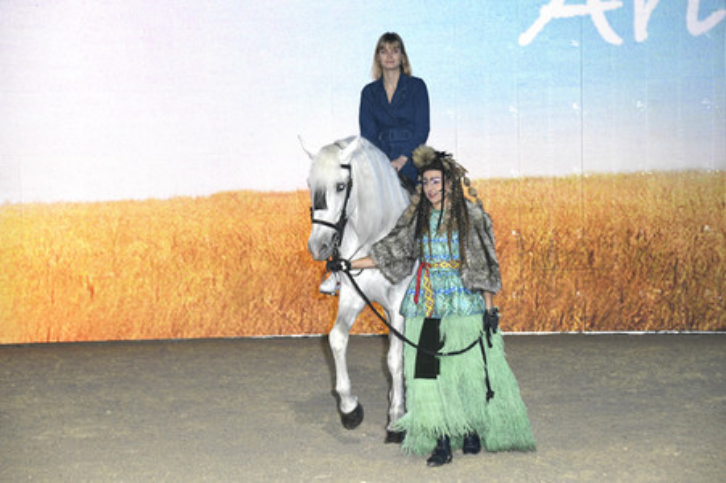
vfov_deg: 13.0
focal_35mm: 105
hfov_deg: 19.5
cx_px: 363
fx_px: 2116
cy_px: 242
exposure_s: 1/60
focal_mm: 105
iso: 3200
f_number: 6.3
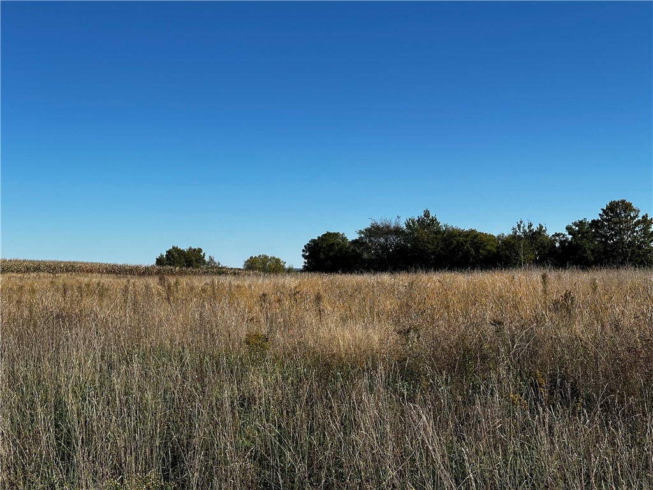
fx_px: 905
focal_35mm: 48
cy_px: 245
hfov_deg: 39.7
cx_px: 326
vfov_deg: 30.3
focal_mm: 6.86
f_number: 1.78
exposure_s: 1/5556
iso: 64
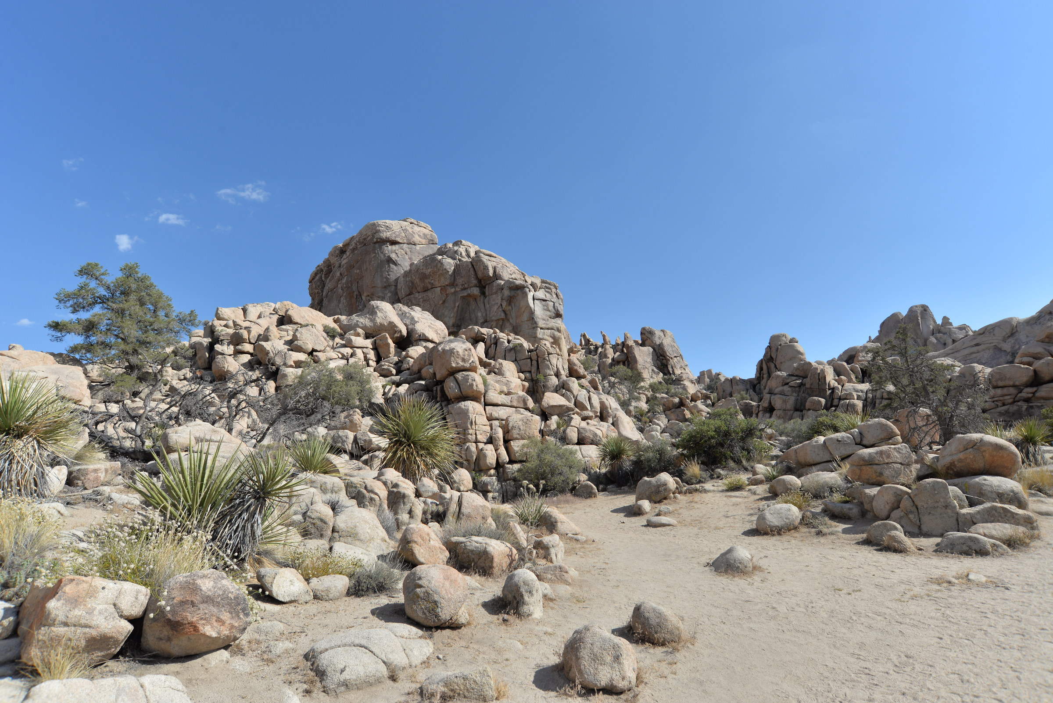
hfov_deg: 90.0
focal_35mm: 18
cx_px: 526
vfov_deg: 67.4
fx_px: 527
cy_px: 352
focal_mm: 18
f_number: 9
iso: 100
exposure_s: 1/320
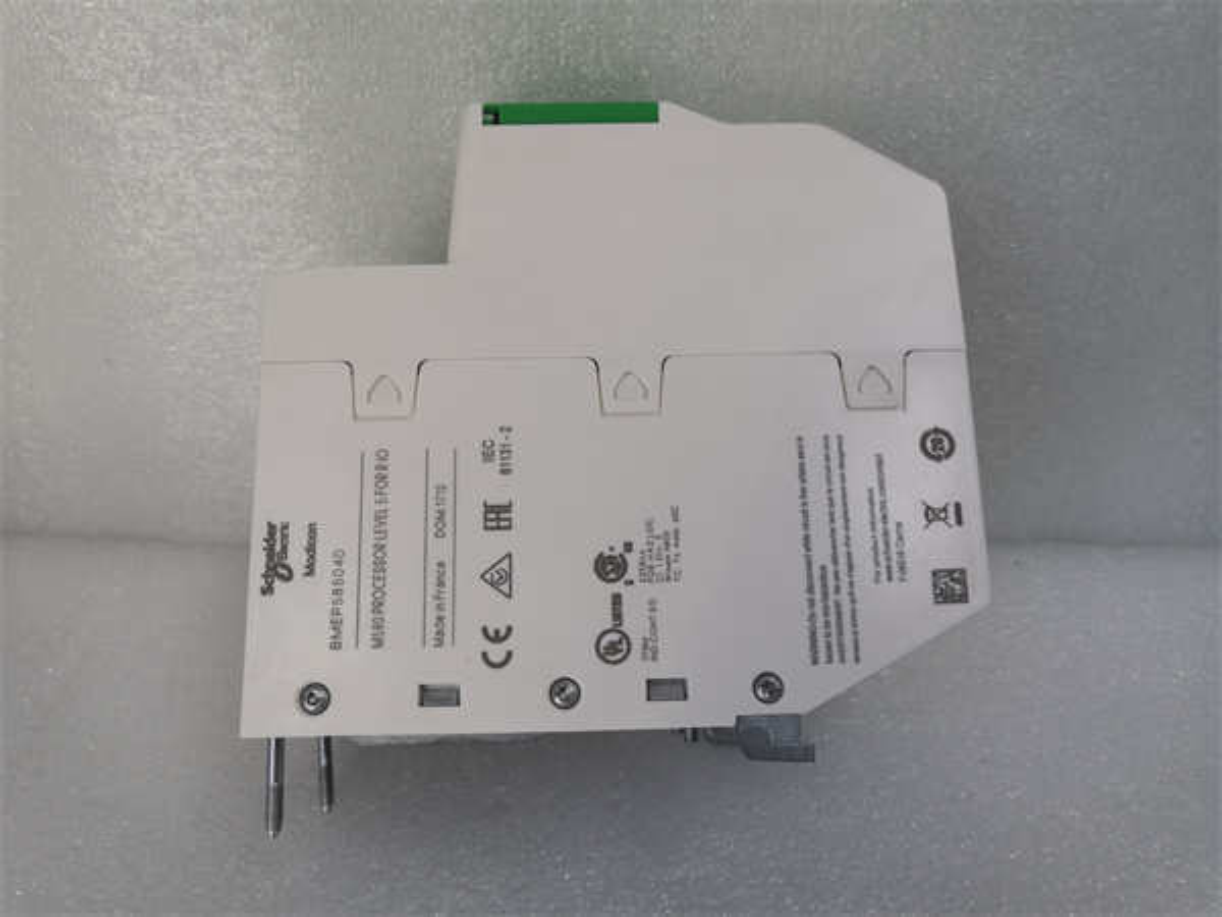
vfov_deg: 51.4
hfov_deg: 65.3
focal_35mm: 27
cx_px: 611
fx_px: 953
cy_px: 458
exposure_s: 1/100
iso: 100
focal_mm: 3.95
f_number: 1.8
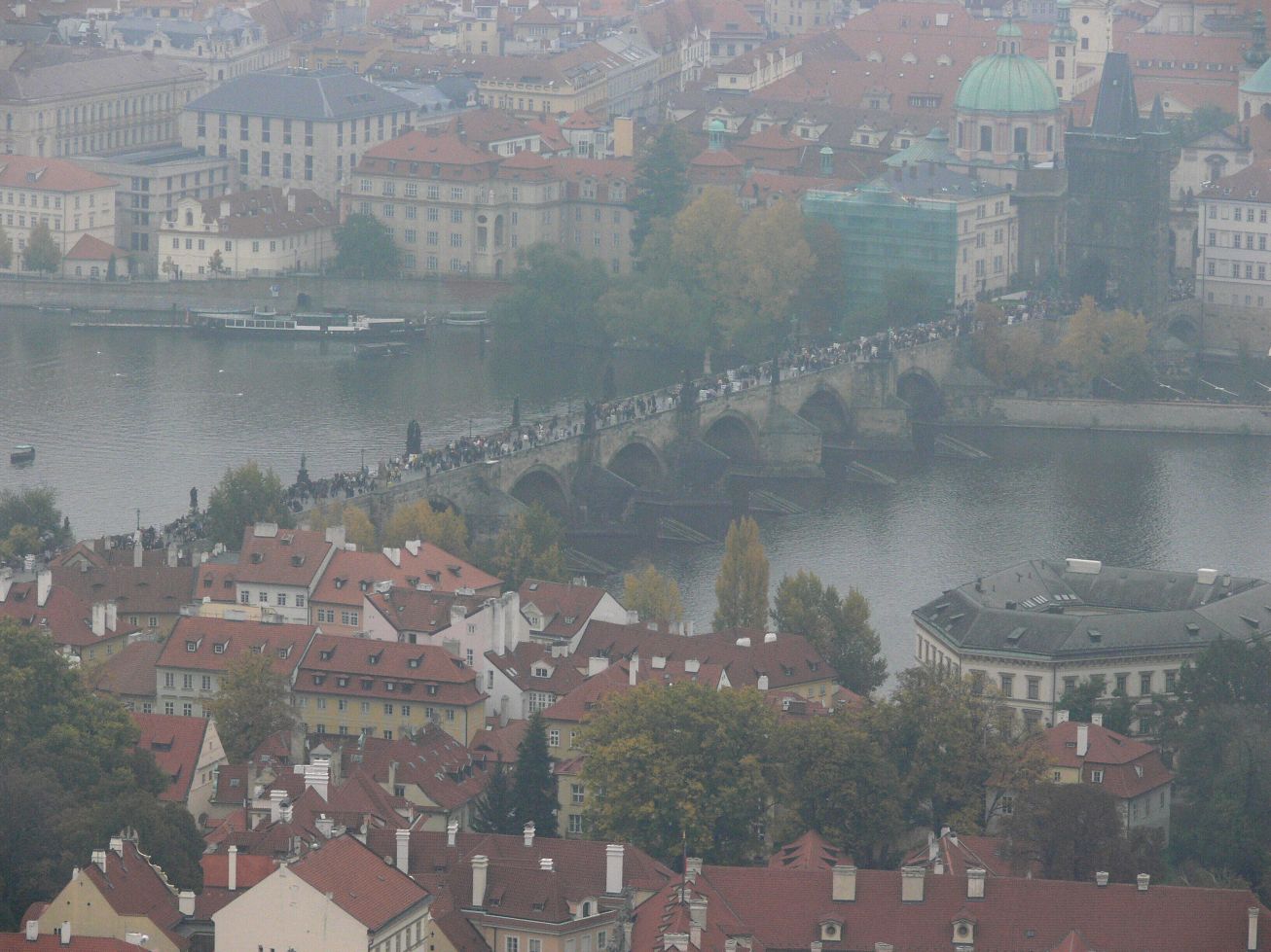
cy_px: 476
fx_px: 8590
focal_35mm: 234
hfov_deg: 8.5
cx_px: 636
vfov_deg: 6.3
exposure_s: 1/200
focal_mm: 49.4
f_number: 5.6
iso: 100
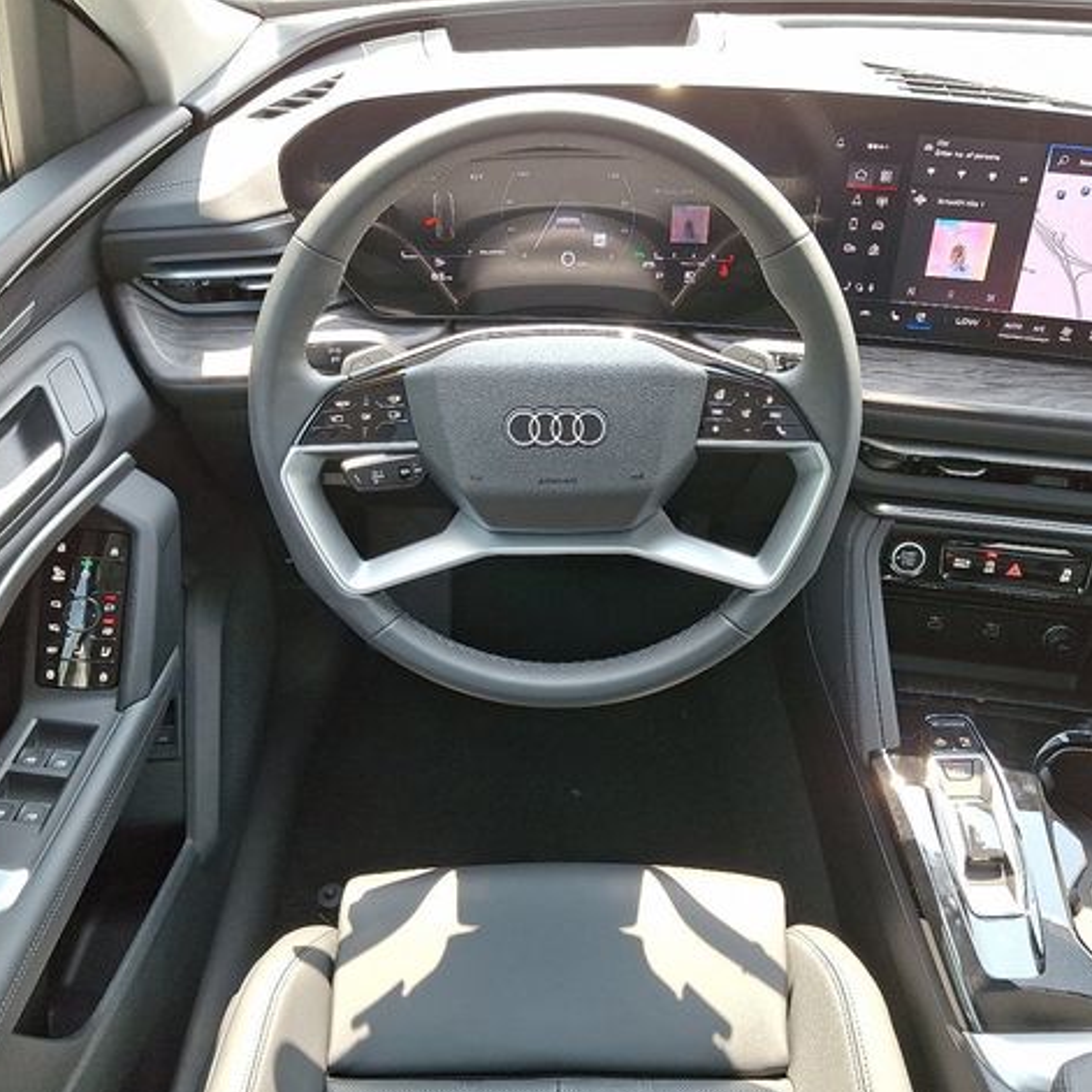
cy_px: 552
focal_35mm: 30
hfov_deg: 53.9
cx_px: 600
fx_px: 1071
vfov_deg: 54.0
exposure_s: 1/100
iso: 33
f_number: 1.8
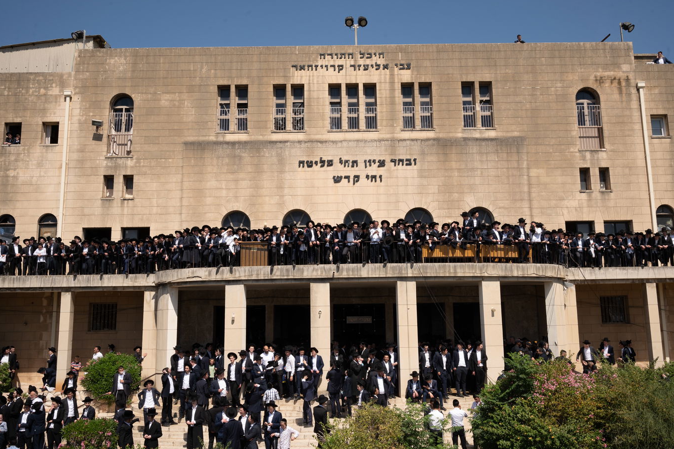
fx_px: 609
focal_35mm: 33
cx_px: 346
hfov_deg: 57.9
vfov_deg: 40.5
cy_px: 222
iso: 320
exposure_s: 1/400
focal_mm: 31.5
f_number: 13
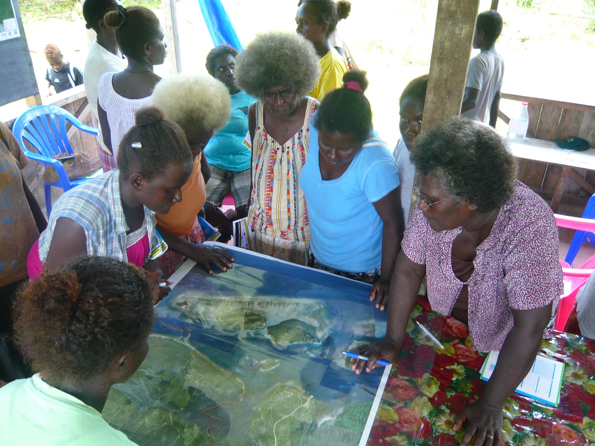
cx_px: 298
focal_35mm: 28
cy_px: 223
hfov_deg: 63.4
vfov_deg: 49.7
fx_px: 481
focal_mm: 4.6
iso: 100
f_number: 2.8
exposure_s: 1/40
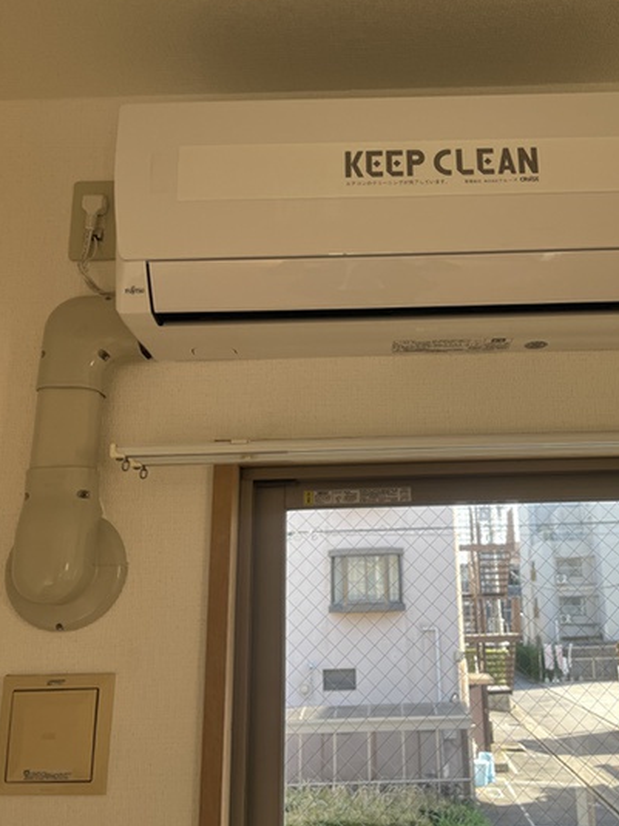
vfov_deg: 53.8
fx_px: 811
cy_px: 357
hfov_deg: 41.4
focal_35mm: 34
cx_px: 401
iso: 40
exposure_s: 1/169
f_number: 1.6
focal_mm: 5.1
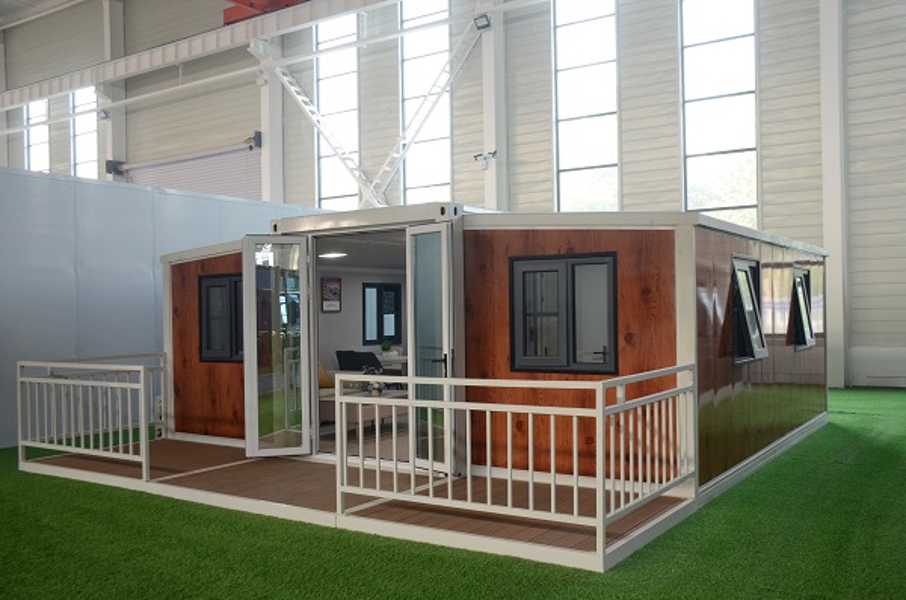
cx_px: 453
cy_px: 300
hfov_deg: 57.3
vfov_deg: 39.8
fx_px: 829
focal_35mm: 33
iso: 1000
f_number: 5.6
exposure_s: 1/125
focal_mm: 22
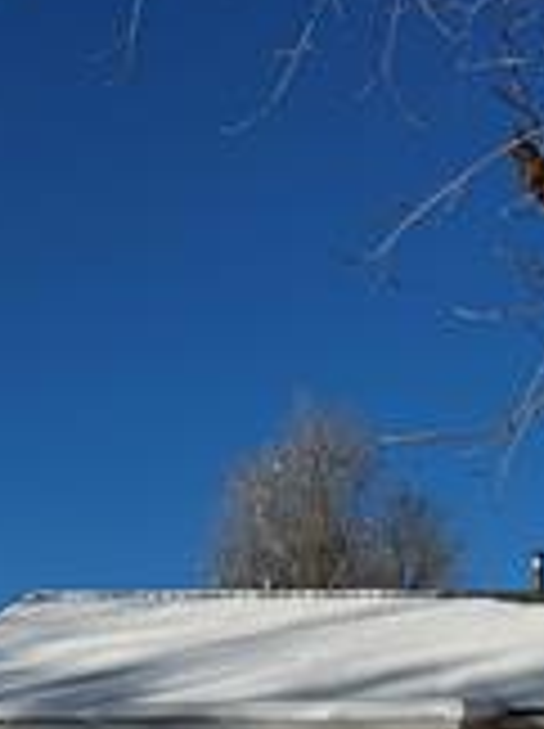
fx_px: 1492
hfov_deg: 20.0
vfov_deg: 24.8
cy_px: 878
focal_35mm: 71
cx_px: 560
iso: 80
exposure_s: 1/7937
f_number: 1.78
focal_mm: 6.76
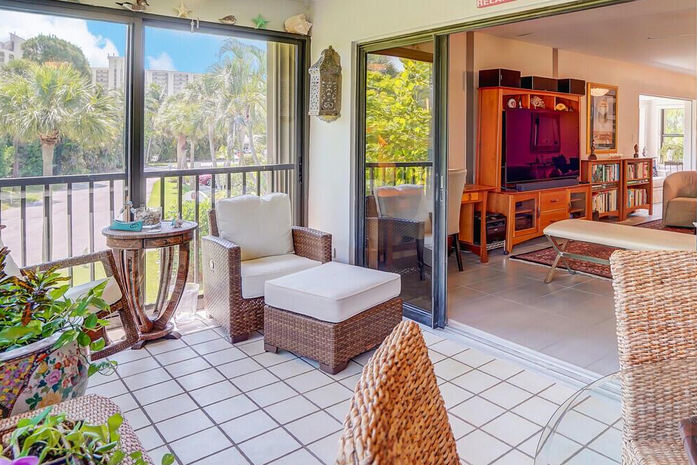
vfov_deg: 48.1
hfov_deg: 67.6
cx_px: 461
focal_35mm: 26
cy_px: 131
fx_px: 503
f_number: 6.3
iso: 1000
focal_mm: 16
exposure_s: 1/80
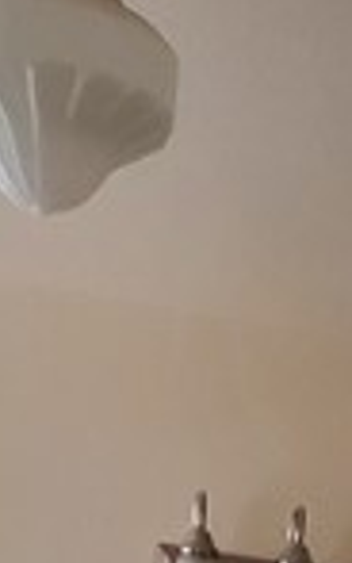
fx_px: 1472
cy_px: 1222
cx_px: 119
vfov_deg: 15.6
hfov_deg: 13.6
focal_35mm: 96
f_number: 2.2
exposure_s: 1/60
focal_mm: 1.8
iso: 125
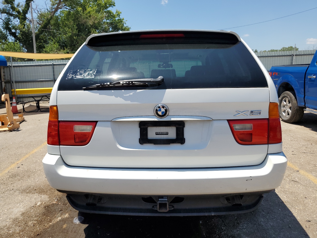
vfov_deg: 53.1
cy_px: 119
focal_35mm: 26
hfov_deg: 67.3
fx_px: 238
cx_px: 158
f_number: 1.5
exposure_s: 1/3333
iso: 50
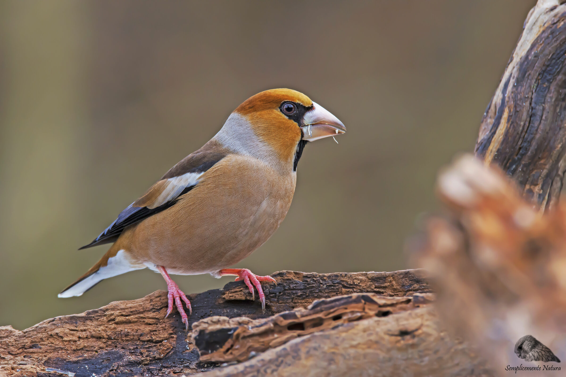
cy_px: 188
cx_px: 283
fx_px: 14149
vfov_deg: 1.5
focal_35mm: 900
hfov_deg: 2.3
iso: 800
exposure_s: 1/160
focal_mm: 600
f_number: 8
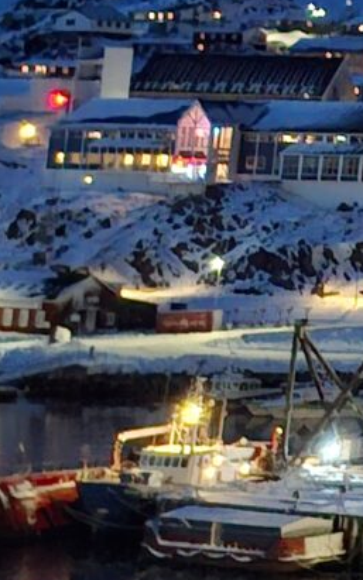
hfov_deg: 6.6
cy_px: -199
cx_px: 1533
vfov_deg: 13.2
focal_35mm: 152
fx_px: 2405
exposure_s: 1/14
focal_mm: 5.54
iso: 1250
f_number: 1.8
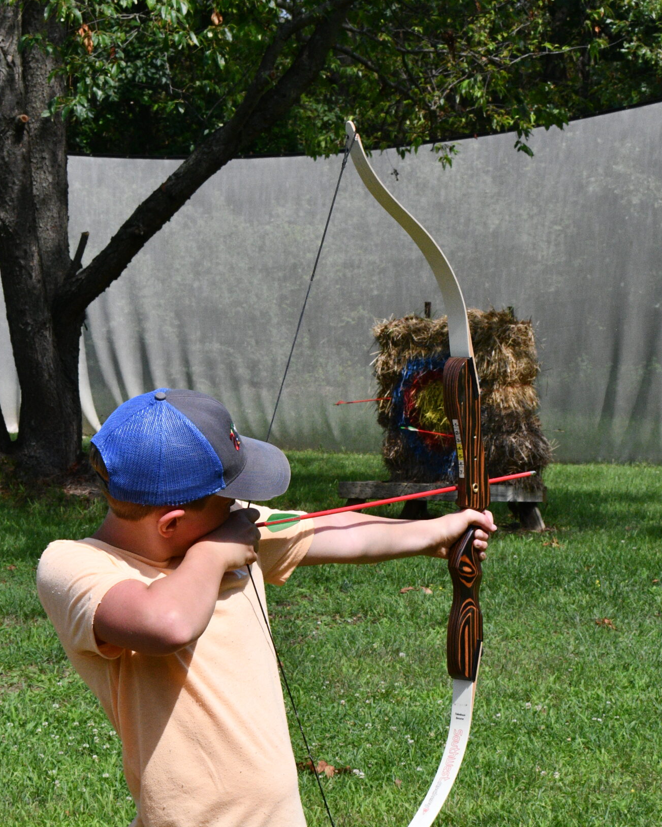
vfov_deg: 15.9
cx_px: 267
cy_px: 570
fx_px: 2963
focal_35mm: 121
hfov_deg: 12.7
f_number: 18
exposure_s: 1/1250
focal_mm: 55
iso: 2000
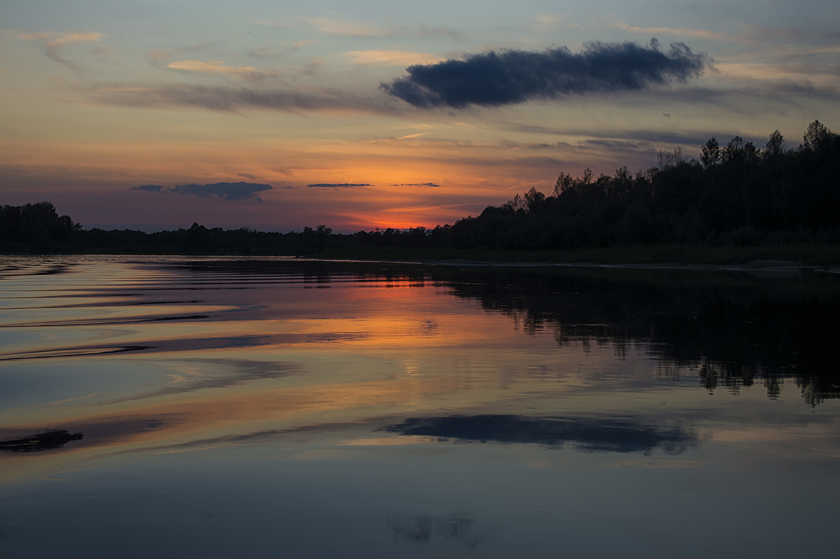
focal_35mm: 60
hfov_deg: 33.4
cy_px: 280
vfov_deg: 22.6
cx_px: 420
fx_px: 1399
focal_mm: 40
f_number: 5.6
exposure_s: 1/160
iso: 100
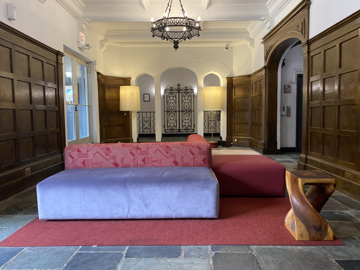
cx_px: 180
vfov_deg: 53.1
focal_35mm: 26
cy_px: 135
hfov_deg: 67.3
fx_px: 270
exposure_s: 1/60
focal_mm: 4.25
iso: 250
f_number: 1.8
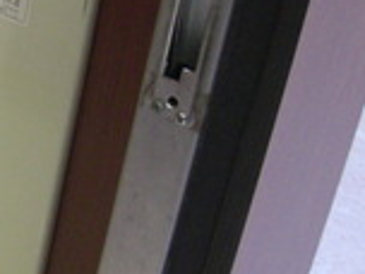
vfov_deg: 9.8
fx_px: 1582
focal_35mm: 150
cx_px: -240
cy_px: 260
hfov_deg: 12.3
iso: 400
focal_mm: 7.9
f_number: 2.8
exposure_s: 1/40
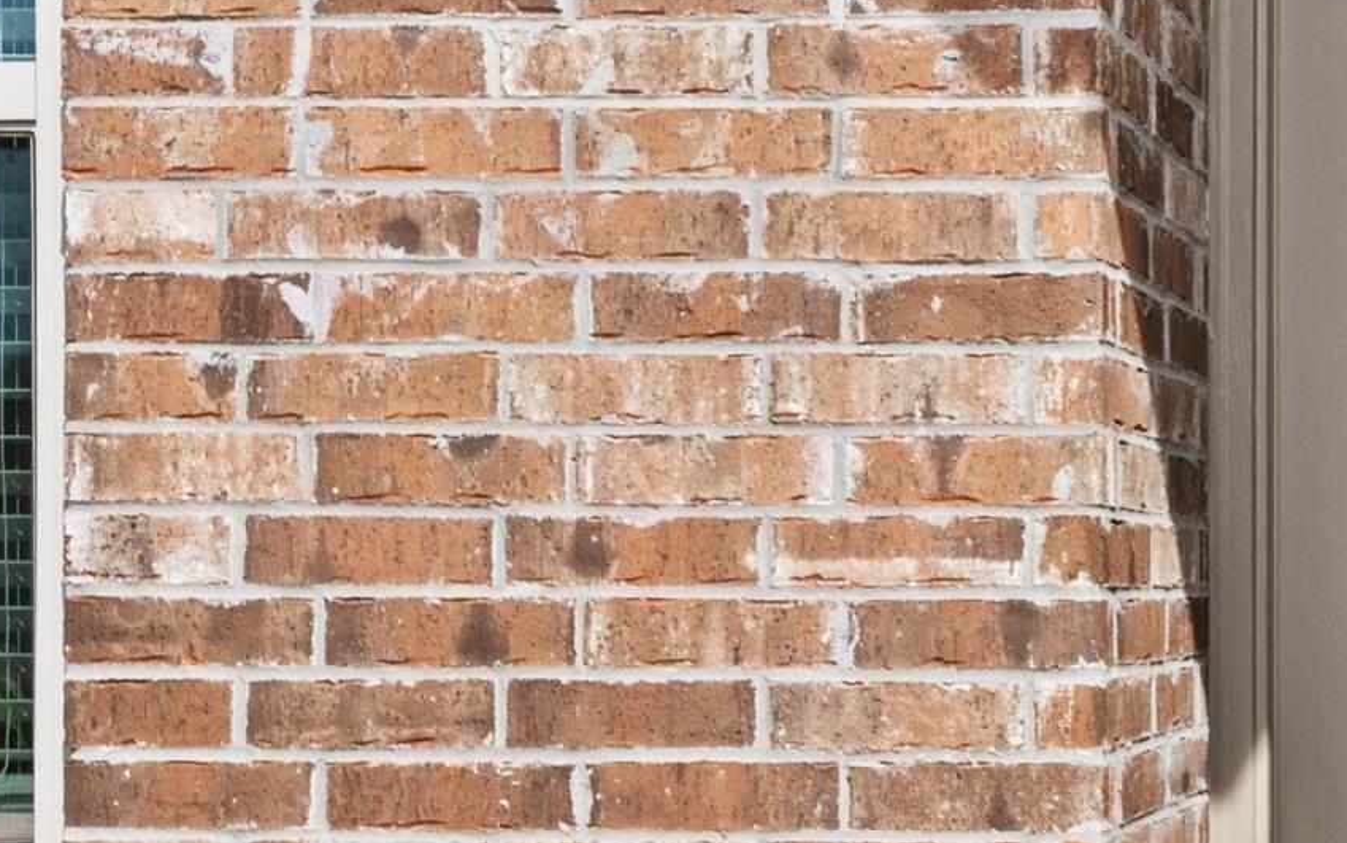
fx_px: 2974
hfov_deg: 23.4
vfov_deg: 16.1
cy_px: 541
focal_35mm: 81
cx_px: 1607
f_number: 9
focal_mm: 18
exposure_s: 1/80
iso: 200
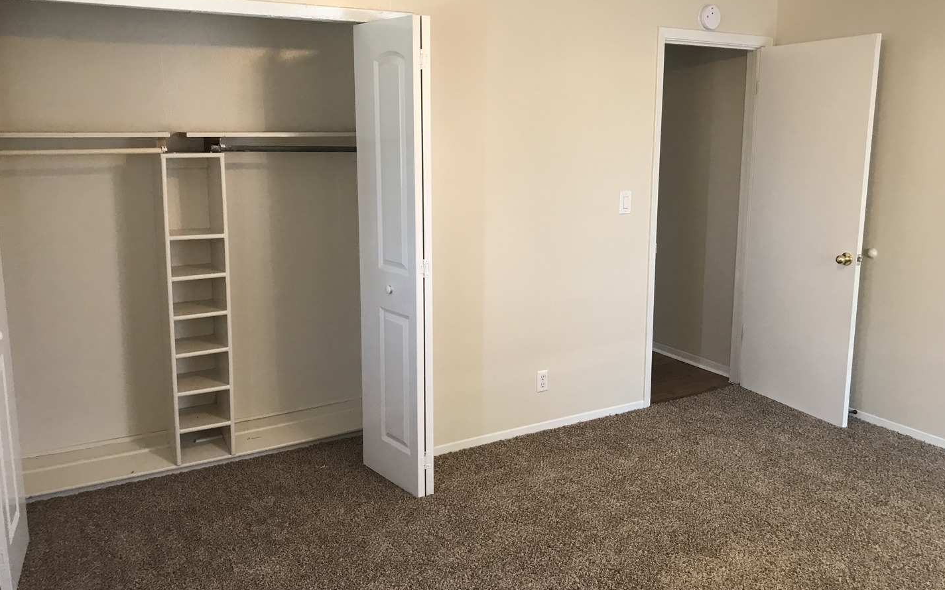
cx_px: 476
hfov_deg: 62.9
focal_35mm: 30
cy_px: 266
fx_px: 772
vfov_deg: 41.8
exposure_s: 1/15
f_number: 1.8
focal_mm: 3.99
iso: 40
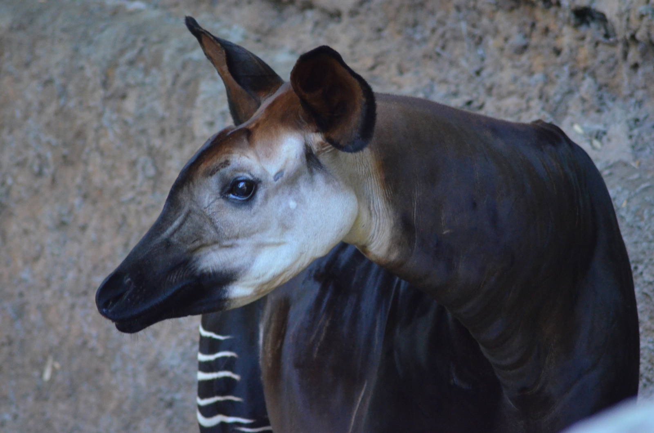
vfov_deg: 3.0
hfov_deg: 4.6
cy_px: 216
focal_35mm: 450
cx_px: 327
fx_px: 8159
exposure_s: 1/320
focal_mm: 300
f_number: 5.6
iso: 3200
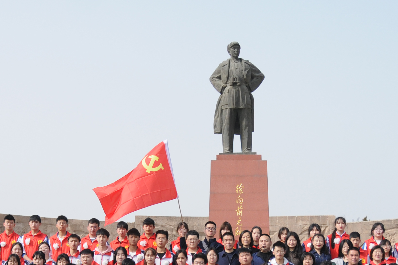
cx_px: 199
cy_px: 289
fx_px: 872
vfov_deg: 16.7
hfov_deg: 25.7
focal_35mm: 79
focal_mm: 20
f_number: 3.5
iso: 200
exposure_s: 1/1600
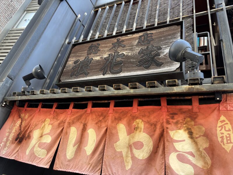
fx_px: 175
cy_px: 88
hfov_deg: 67.3
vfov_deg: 53.1
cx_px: 116
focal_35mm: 26
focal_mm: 5.96
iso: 50
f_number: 1.6
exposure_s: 1/121
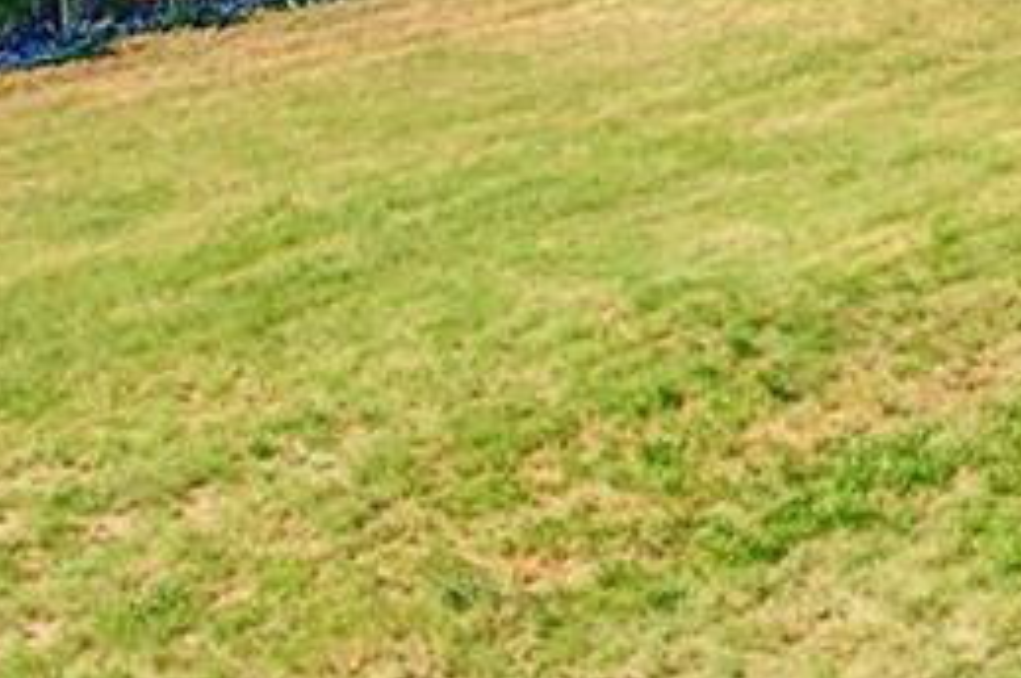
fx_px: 3852
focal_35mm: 136
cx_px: 1798
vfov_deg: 9.9
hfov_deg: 13.6
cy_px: -179
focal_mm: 8.4
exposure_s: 1/160
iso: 100
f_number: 2.8
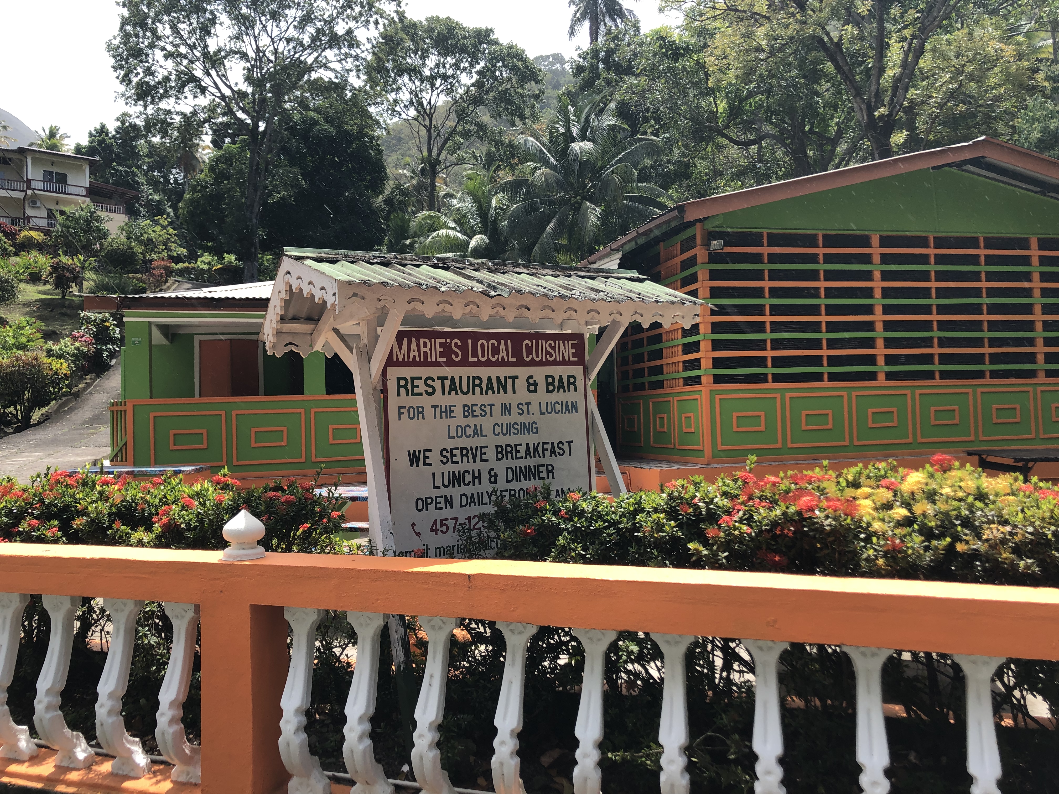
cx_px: 530
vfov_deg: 49.7
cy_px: 397
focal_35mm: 28
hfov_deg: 63.4
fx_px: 857
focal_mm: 4
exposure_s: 1/750
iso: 20
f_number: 1.8
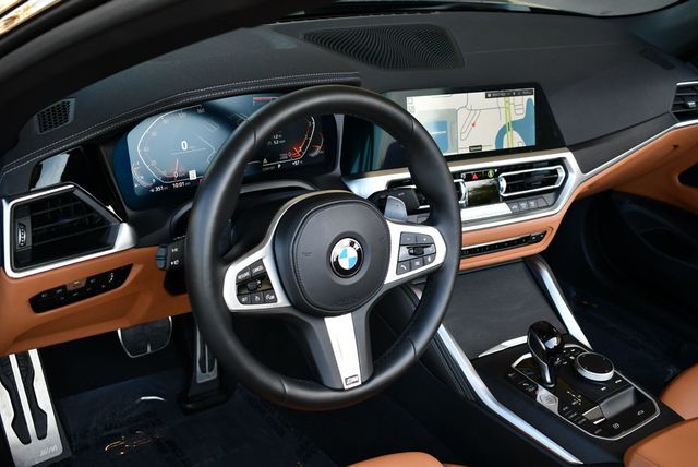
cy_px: 234
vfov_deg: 32.0
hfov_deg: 46.4
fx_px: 815
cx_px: 349
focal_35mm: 42
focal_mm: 21
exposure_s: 1/250
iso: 400
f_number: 3.8
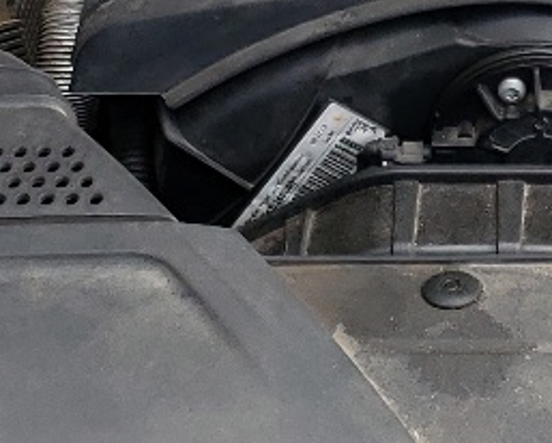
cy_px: -110
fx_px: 2583
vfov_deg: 9.6
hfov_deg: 11.9
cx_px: 670
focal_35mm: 158
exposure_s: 1/1000
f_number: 1.5
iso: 50
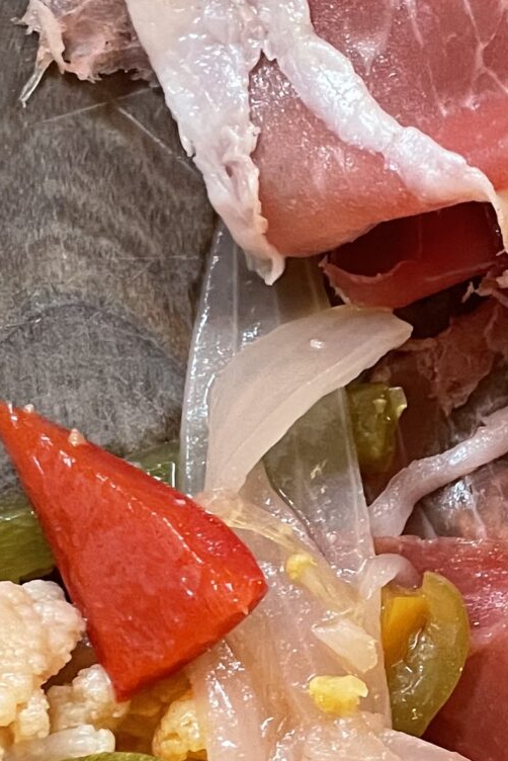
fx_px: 1945
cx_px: 407
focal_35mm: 92
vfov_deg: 22.1
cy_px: 503
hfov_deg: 14.8
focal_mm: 4.2
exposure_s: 1/60
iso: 400
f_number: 1.6
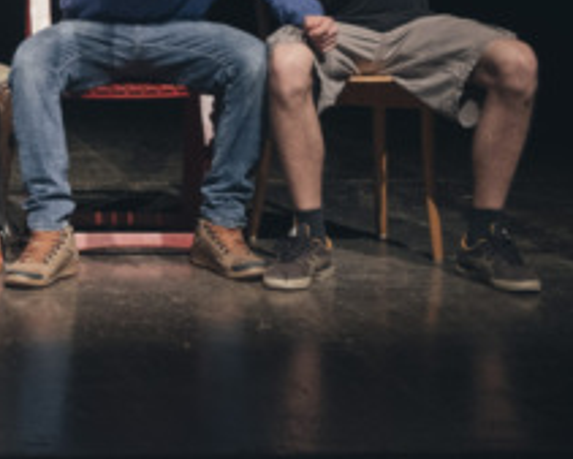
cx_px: -212
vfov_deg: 12.1
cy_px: -115
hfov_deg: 14.7
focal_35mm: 124
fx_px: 2104
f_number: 2.8
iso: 800
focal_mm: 27
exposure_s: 1/125
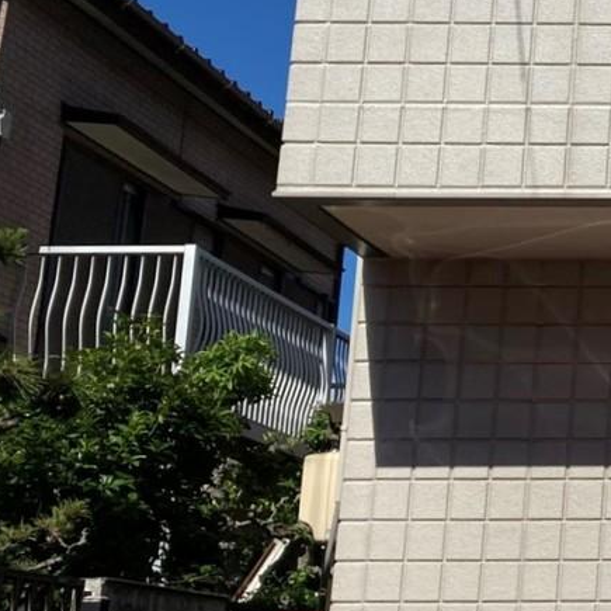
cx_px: 1116
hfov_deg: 16.0
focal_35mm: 91
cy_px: 228
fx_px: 1817
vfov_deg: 19.1
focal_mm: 4
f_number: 1.8
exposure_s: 1/4808
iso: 20
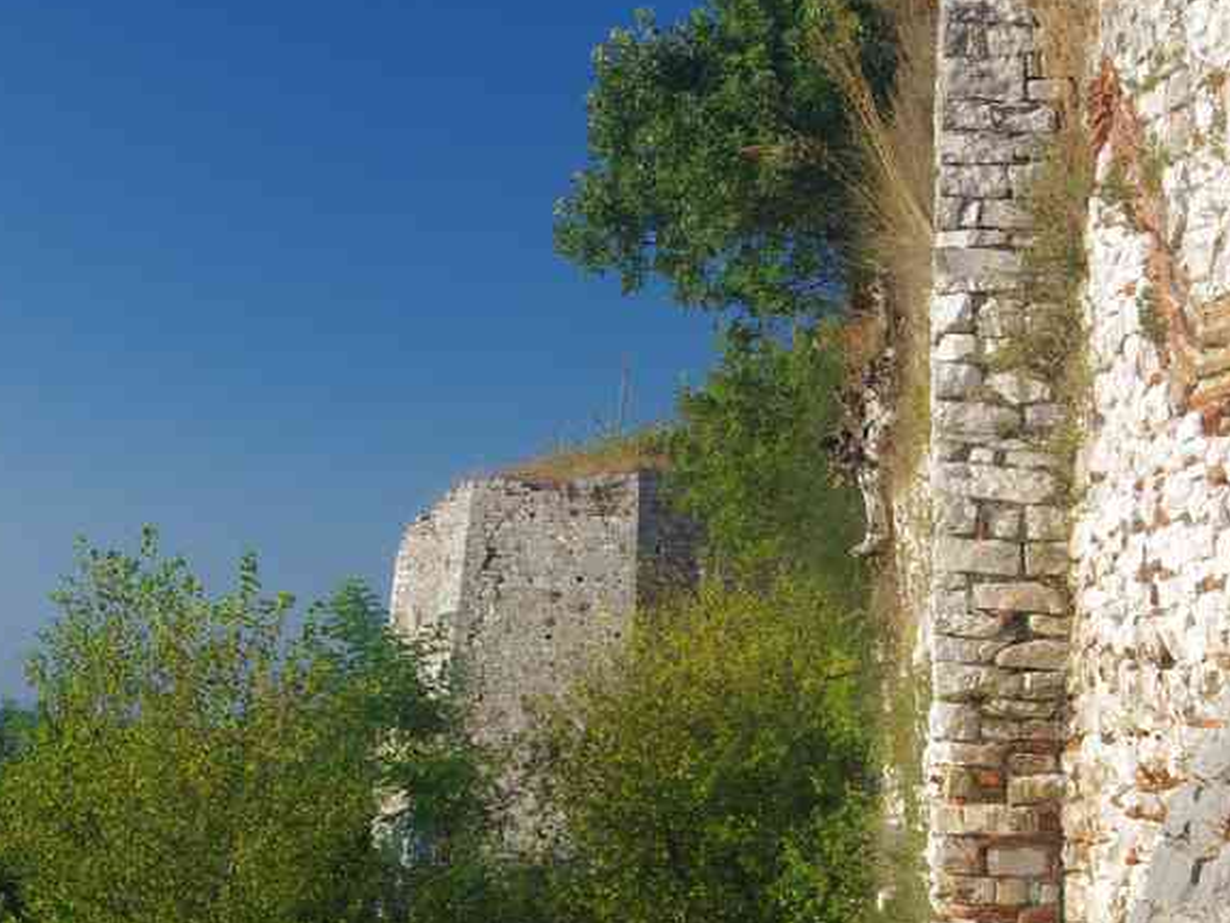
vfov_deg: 16.5
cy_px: 873
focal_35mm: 88
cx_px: 649
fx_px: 3122
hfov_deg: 22.3
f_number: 10
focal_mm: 35
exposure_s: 1/60
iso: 200
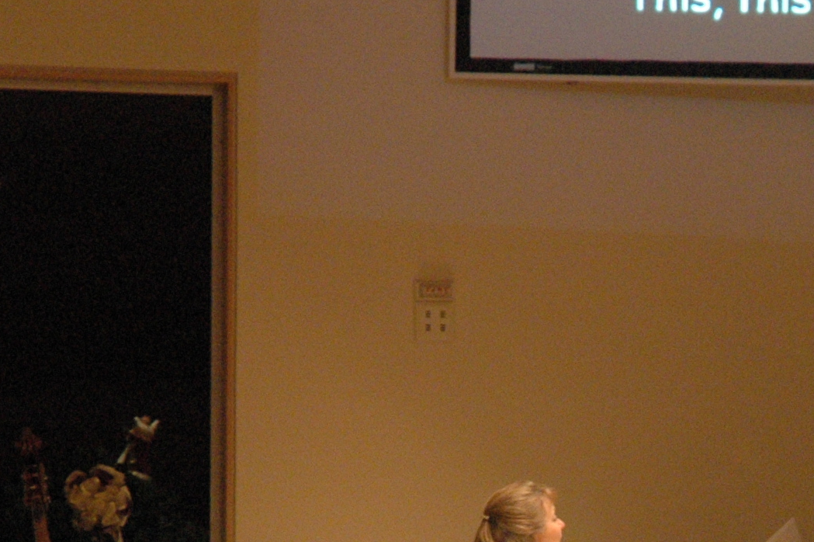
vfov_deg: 4.5
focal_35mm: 301
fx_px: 6801
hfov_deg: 6.8
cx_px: 611
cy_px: 601
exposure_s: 1/13
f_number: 4.5
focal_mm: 70
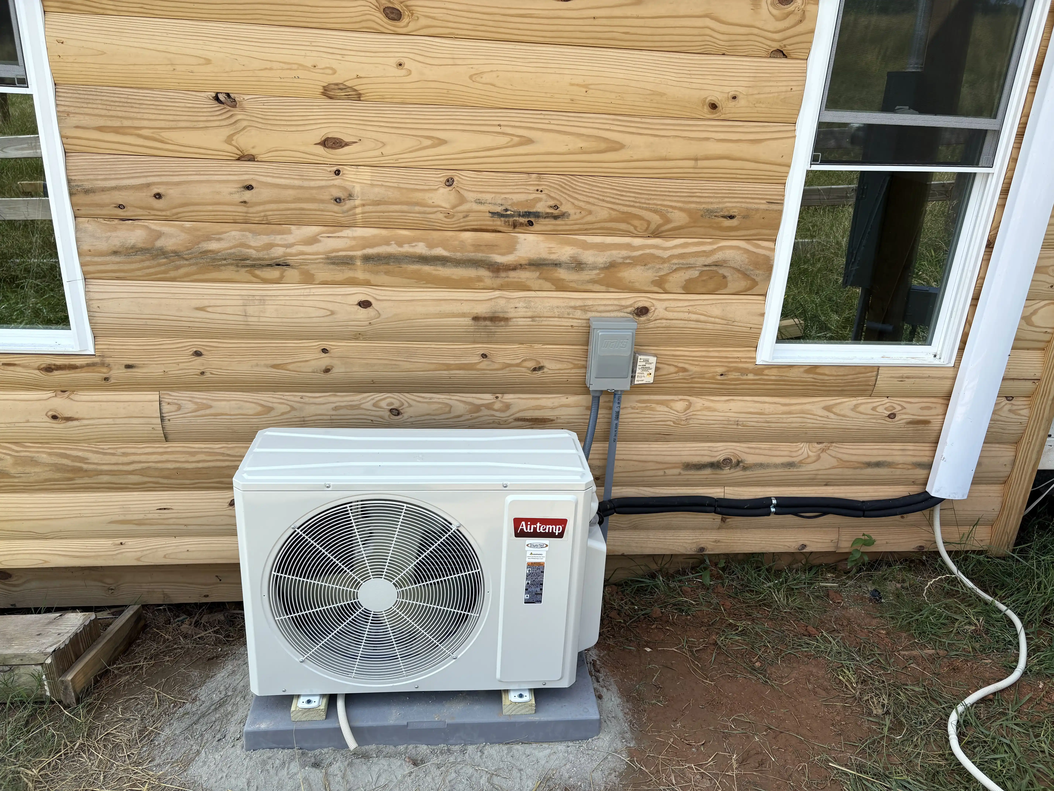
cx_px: 527
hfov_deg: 67.3
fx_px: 792
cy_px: 396
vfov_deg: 53.1
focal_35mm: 26
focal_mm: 5.96
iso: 50
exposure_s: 1/1287
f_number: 1.6
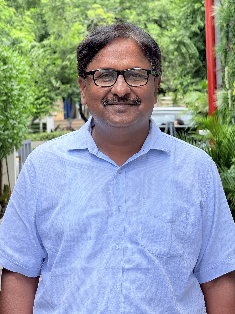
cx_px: 118
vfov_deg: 16.4
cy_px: 157
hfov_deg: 12.3
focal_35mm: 120
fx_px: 1086
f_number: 2.8
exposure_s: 1/393
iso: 64
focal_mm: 15.66
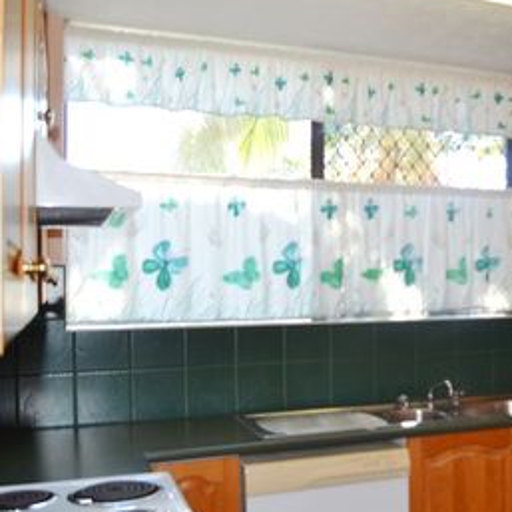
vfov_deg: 39.9
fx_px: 703
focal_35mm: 42
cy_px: 294
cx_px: 404
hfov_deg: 38.6
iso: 400
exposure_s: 1/100
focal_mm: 18
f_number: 4
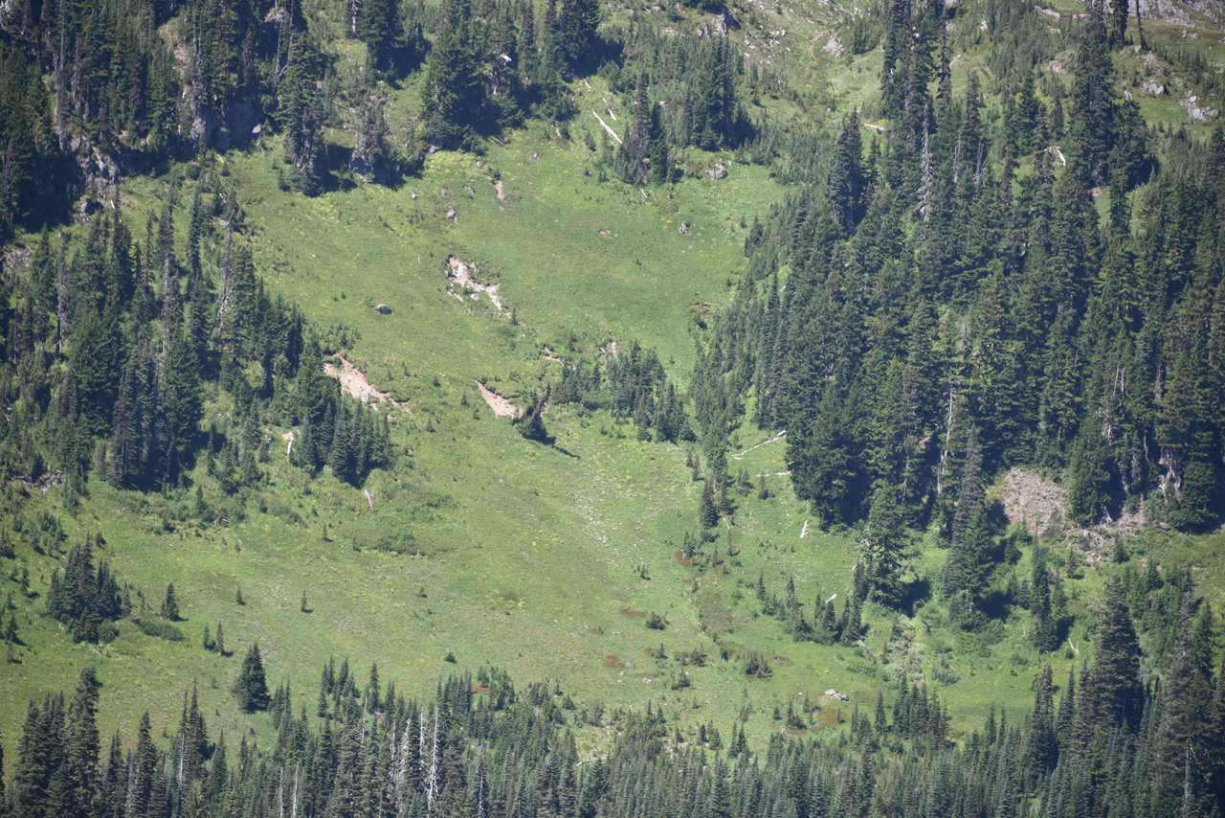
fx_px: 6807
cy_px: 409
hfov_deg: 10.3
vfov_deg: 6.9
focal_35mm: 200
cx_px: 612
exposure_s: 1/400
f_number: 5.6
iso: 200
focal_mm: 200
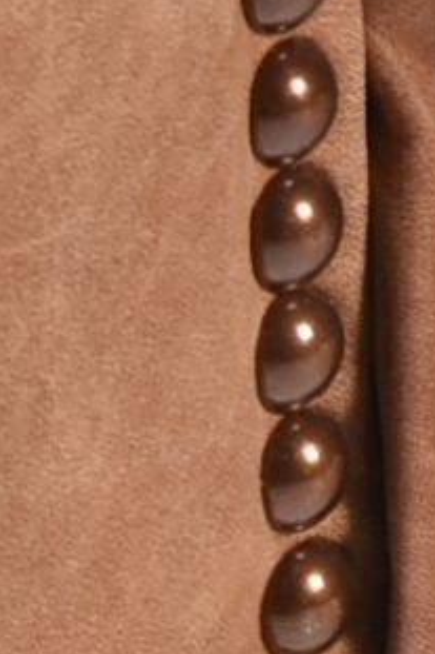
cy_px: 1243
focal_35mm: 2022
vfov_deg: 1.0
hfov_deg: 0.7
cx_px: -393
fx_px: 36687
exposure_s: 1/125
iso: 200
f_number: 9
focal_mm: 140
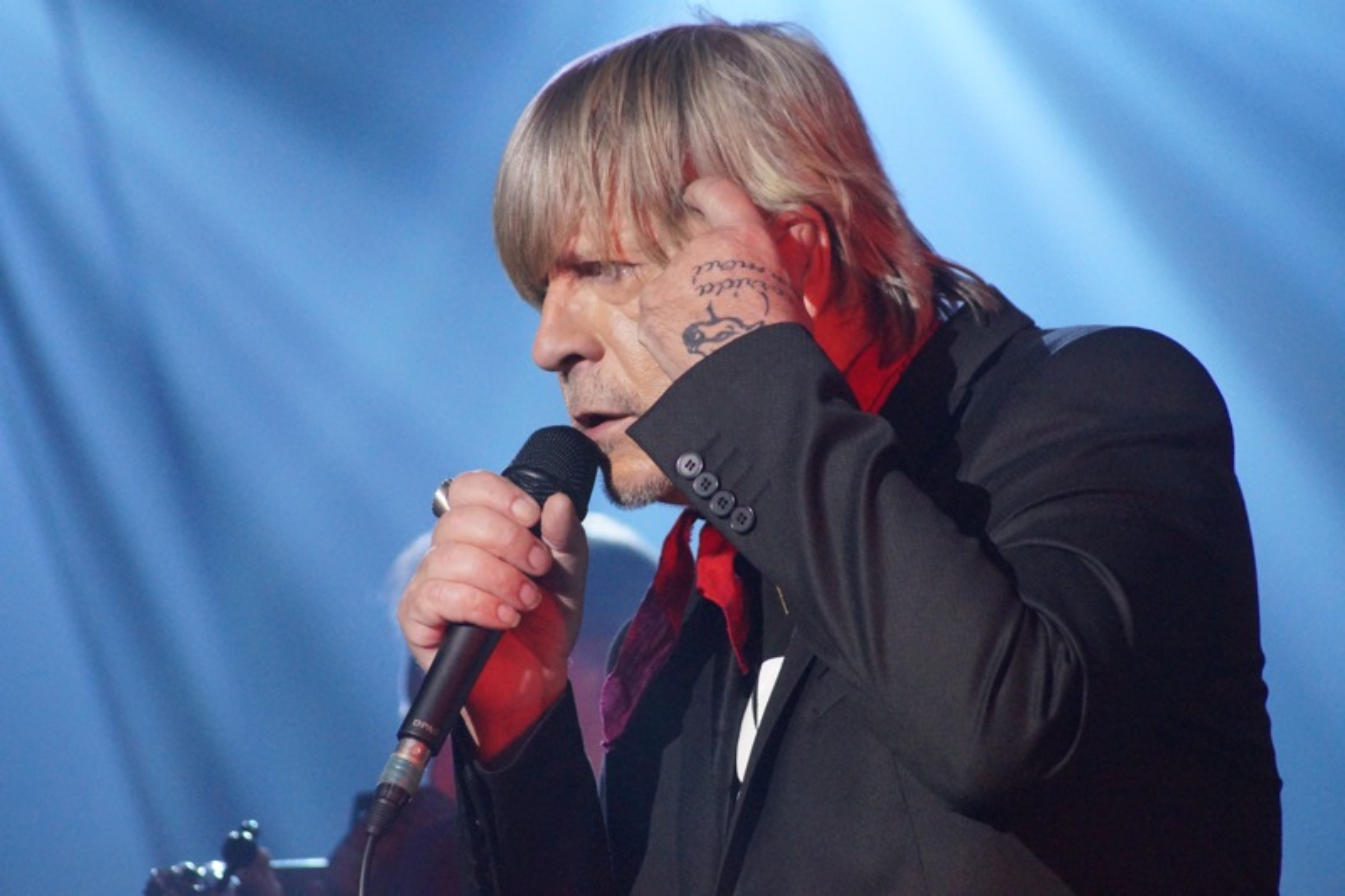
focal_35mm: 270
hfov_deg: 7.6
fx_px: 10085
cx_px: 672
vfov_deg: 5.1
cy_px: 448
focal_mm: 180
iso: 3200
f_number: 4.5
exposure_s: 1/320
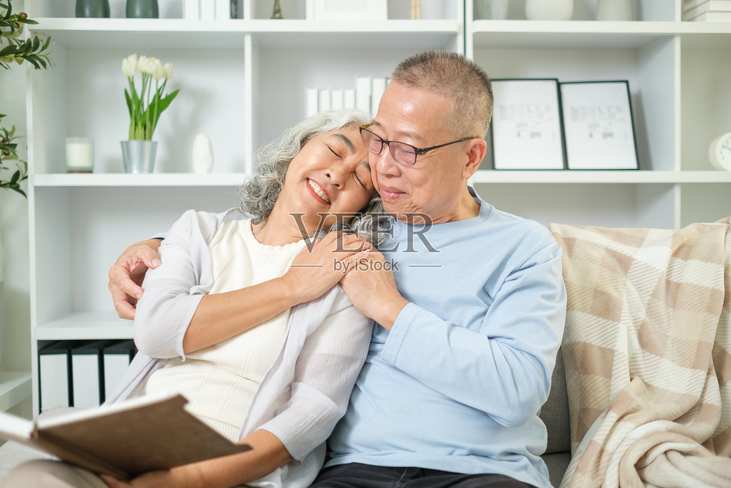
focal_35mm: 35
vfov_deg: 37.9
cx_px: 366
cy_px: 244
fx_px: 711
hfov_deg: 54.4
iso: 160
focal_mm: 23
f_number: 1.4
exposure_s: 1/200
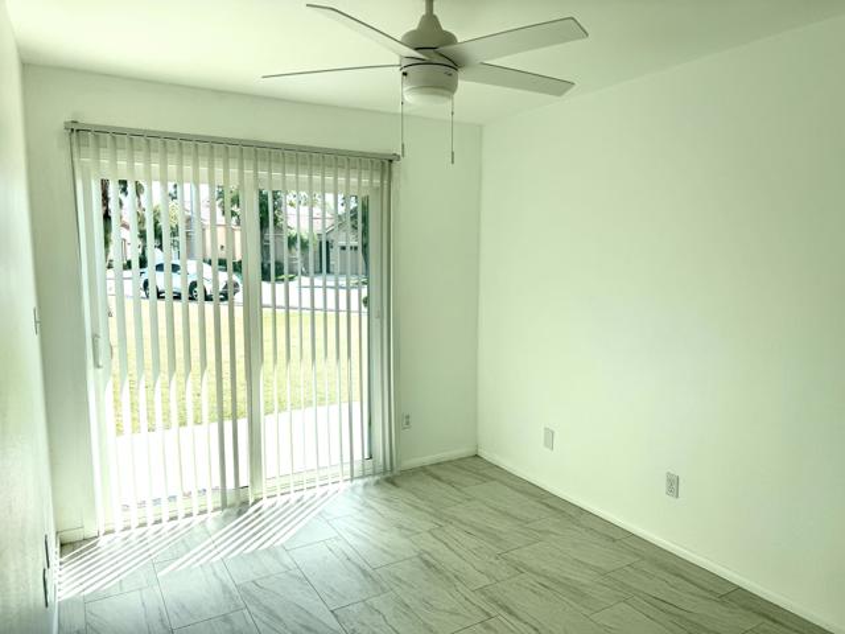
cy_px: 317
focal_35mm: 24
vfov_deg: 56.8
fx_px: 586
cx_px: 422
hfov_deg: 71.6
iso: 80
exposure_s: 1/1285
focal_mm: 6.76
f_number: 1.78
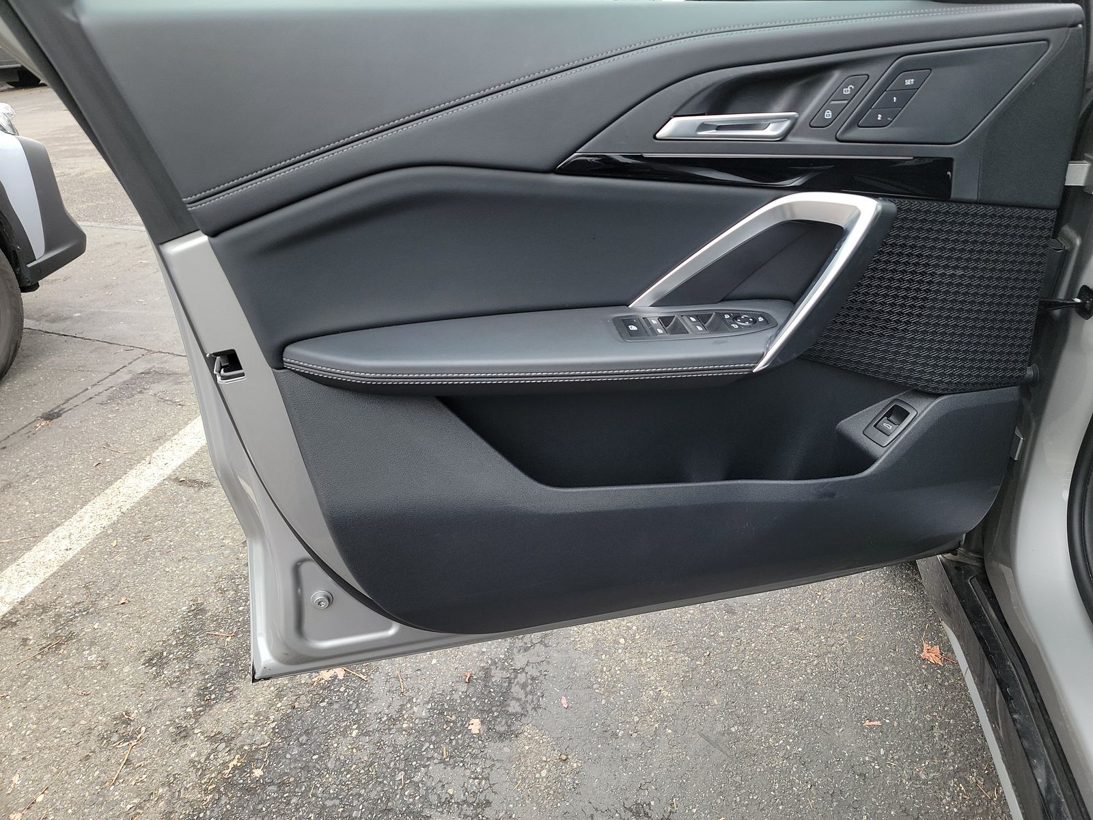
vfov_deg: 56.8
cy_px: 410
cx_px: 546
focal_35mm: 24
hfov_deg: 71.6
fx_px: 758
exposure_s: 1/59
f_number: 1.8
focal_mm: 6.7
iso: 69
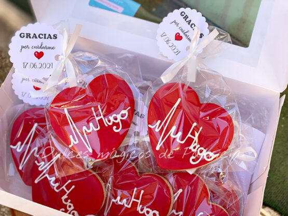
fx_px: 433
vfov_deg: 28.0
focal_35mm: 52
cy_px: 108
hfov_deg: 36.8
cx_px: 144
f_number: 2
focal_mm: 6
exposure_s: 1/122
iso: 20
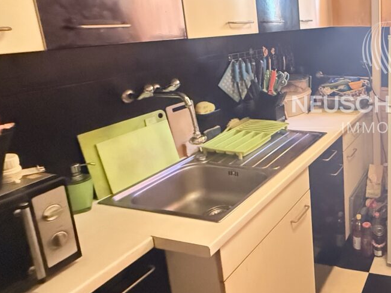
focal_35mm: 30
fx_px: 339
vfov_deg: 45.8
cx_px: 393
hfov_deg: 48.9
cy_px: 90
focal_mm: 2.22
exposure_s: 1/23
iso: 3200
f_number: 2.2
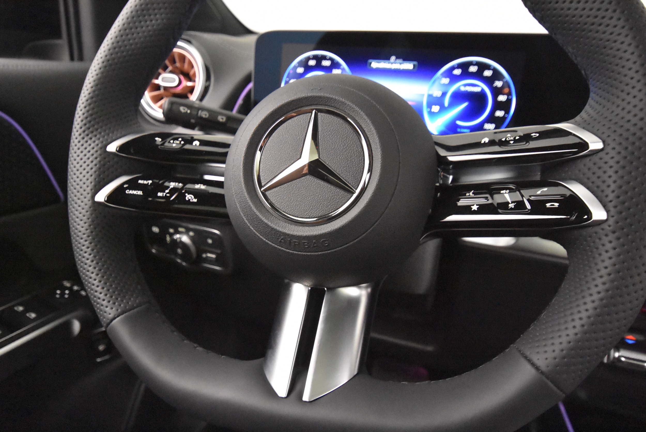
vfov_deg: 53.2
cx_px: 323
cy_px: 216
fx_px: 431
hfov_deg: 73.7
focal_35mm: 24
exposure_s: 1/60
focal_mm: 16
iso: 12800
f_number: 5
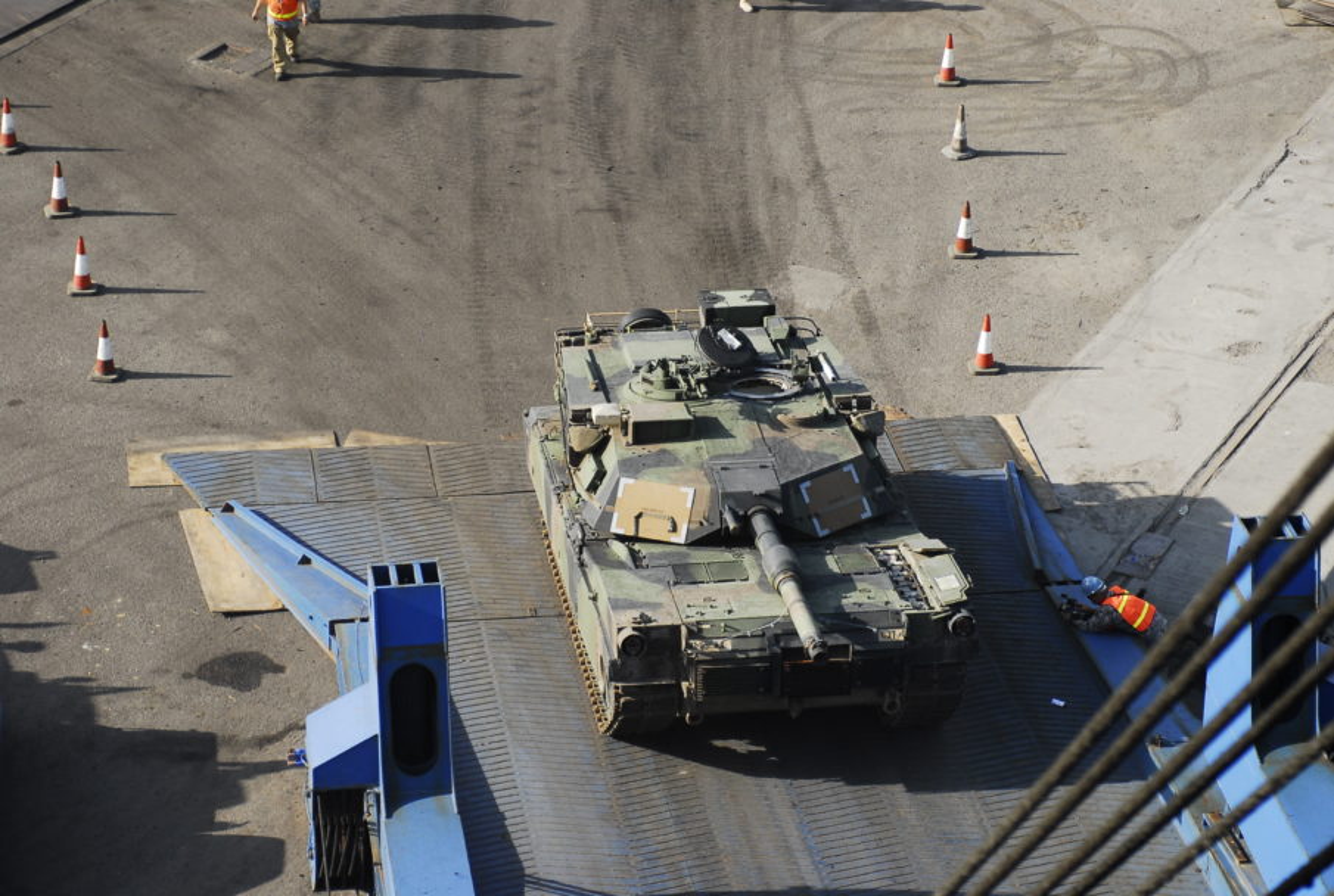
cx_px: 667
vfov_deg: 13.1
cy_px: 448
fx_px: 3900
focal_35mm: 105
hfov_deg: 19.4
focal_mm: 70
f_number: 3.5
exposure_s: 1/1250
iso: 250
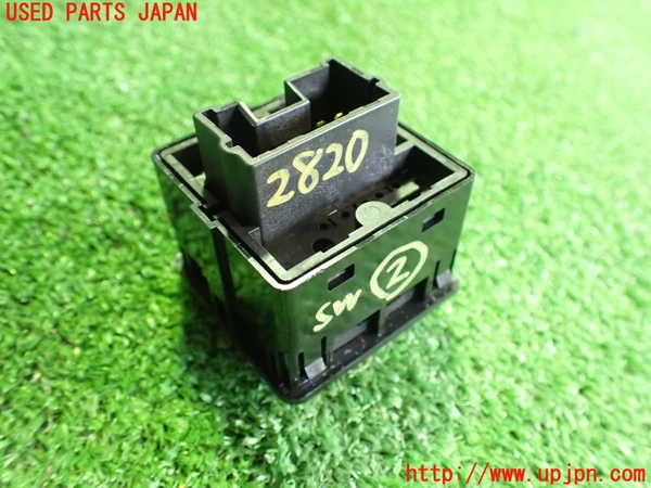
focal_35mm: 30
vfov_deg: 46.8
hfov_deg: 60.0
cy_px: 244
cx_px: 326
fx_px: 564
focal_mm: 5.4
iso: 1250
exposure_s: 1/30
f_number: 2.3
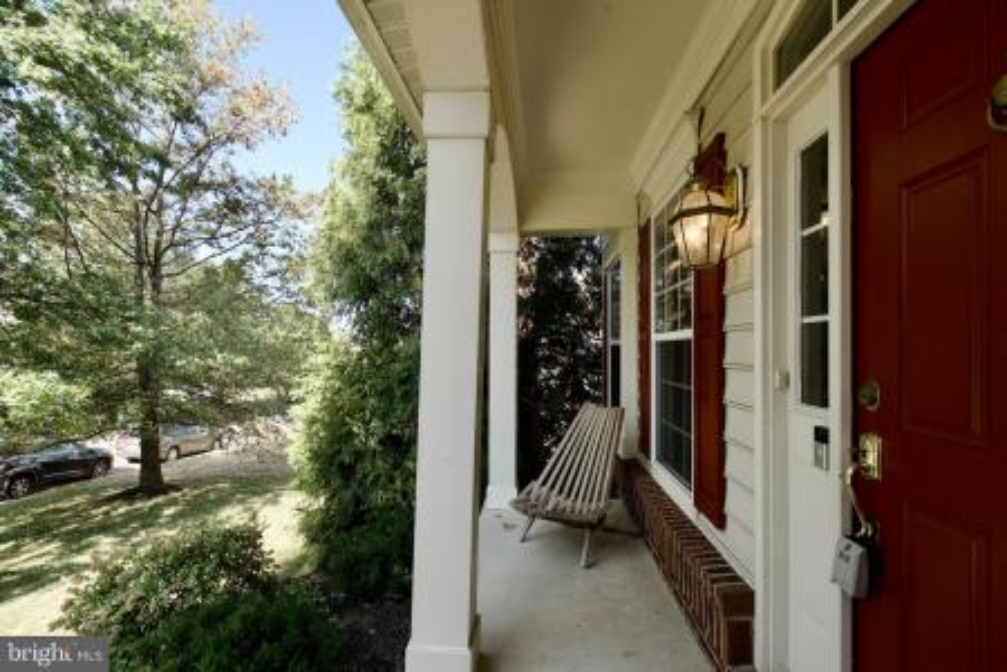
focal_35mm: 15
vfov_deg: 77.3
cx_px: 504
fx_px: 420
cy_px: 336
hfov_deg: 100.4
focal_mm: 10
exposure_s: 1/1000
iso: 1250
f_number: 7.1
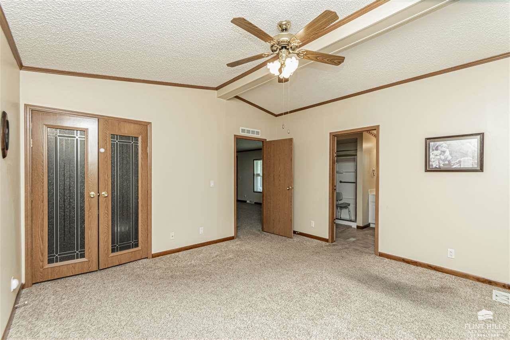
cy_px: 170
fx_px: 212
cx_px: 255
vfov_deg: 77.3
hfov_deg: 100.4
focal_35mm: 15
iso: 1600
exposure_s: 1/60
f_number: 13
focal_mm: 10
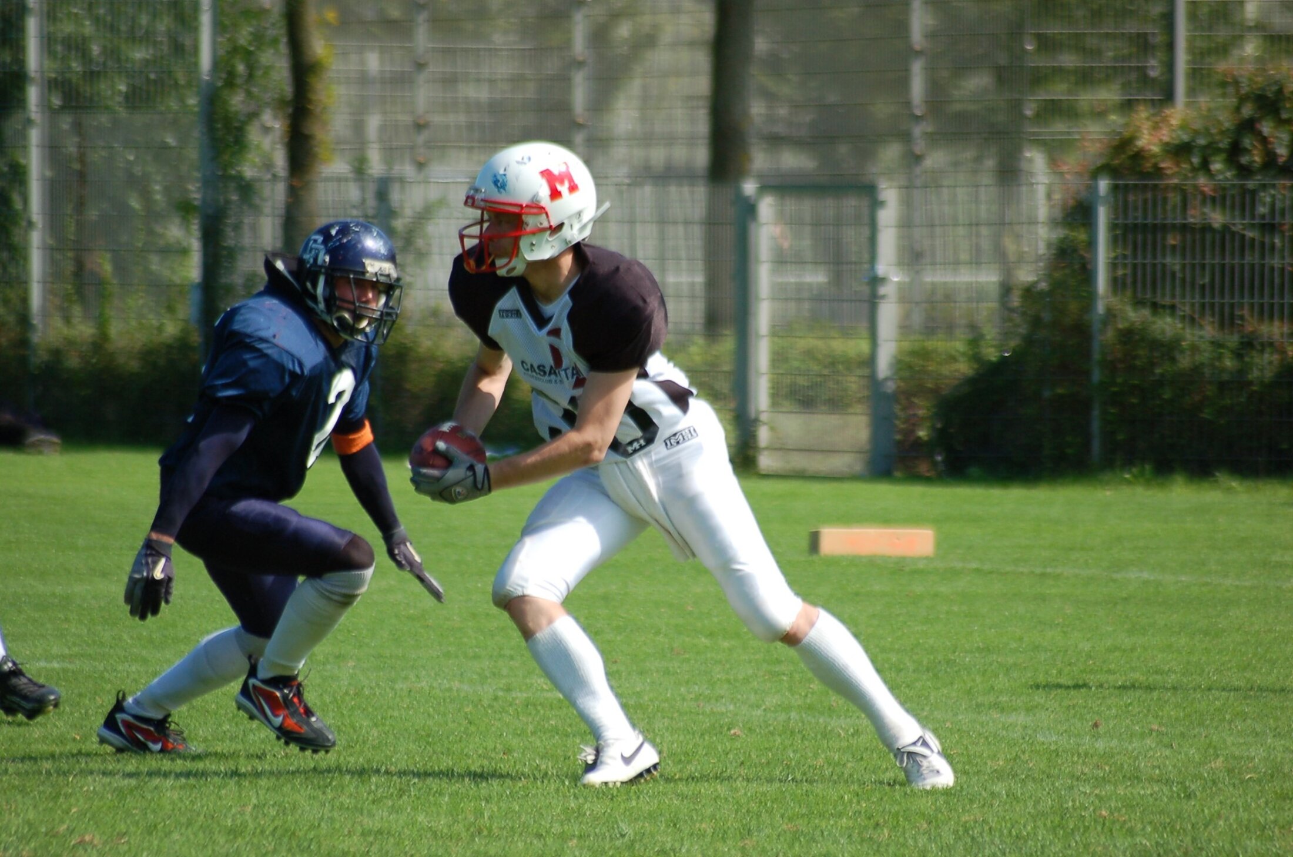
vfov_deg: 3.4
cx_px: 646
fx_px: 14519
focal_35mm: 405
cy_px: 428
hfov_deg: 5.1
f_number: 5.6
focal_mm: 270
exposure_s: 1/1000
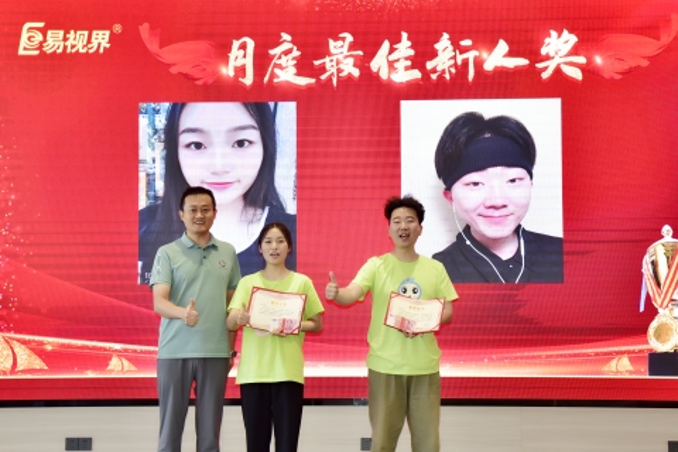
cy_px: 236
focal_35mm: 50
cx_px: 339
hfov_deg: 39.6
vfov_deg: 27.0
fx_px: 942
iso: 1000
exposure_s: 1/125
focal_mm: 40
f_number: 5
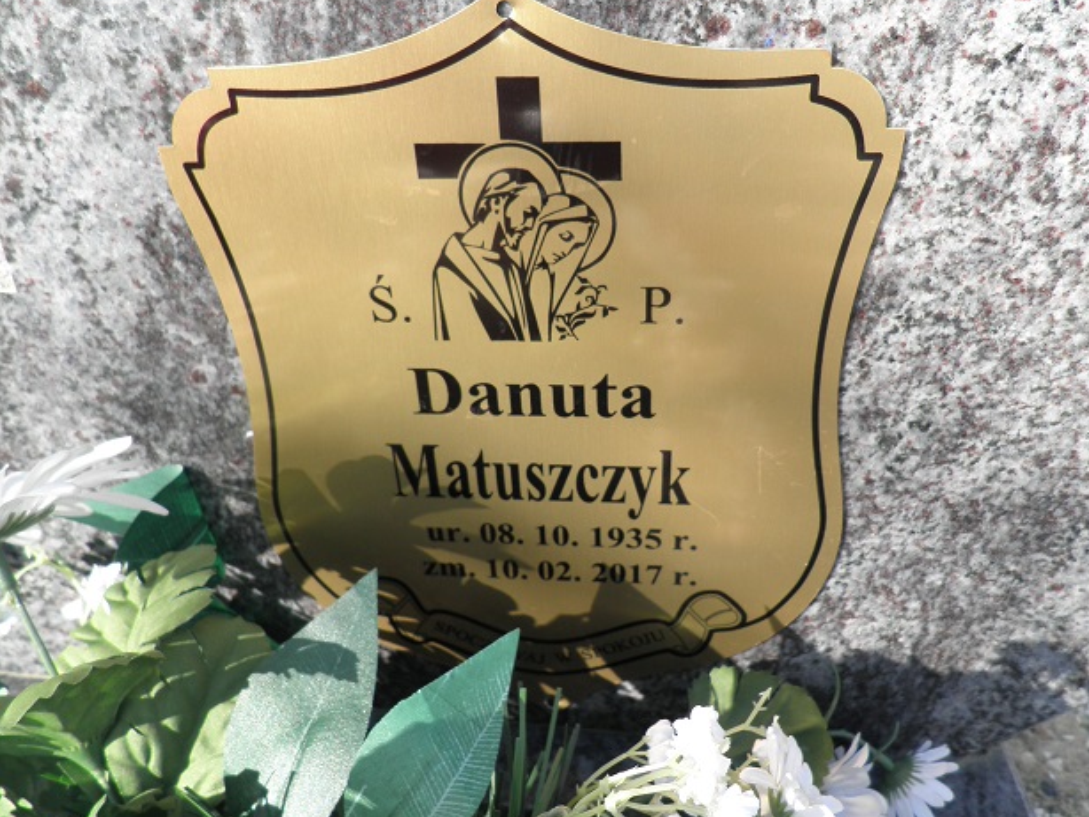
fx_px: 787
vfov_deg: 54.9
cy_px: 402
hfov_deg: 69.3
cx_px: 566
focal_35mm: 25
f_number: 3.3
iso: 64
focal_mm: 4.3
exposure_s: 1/200
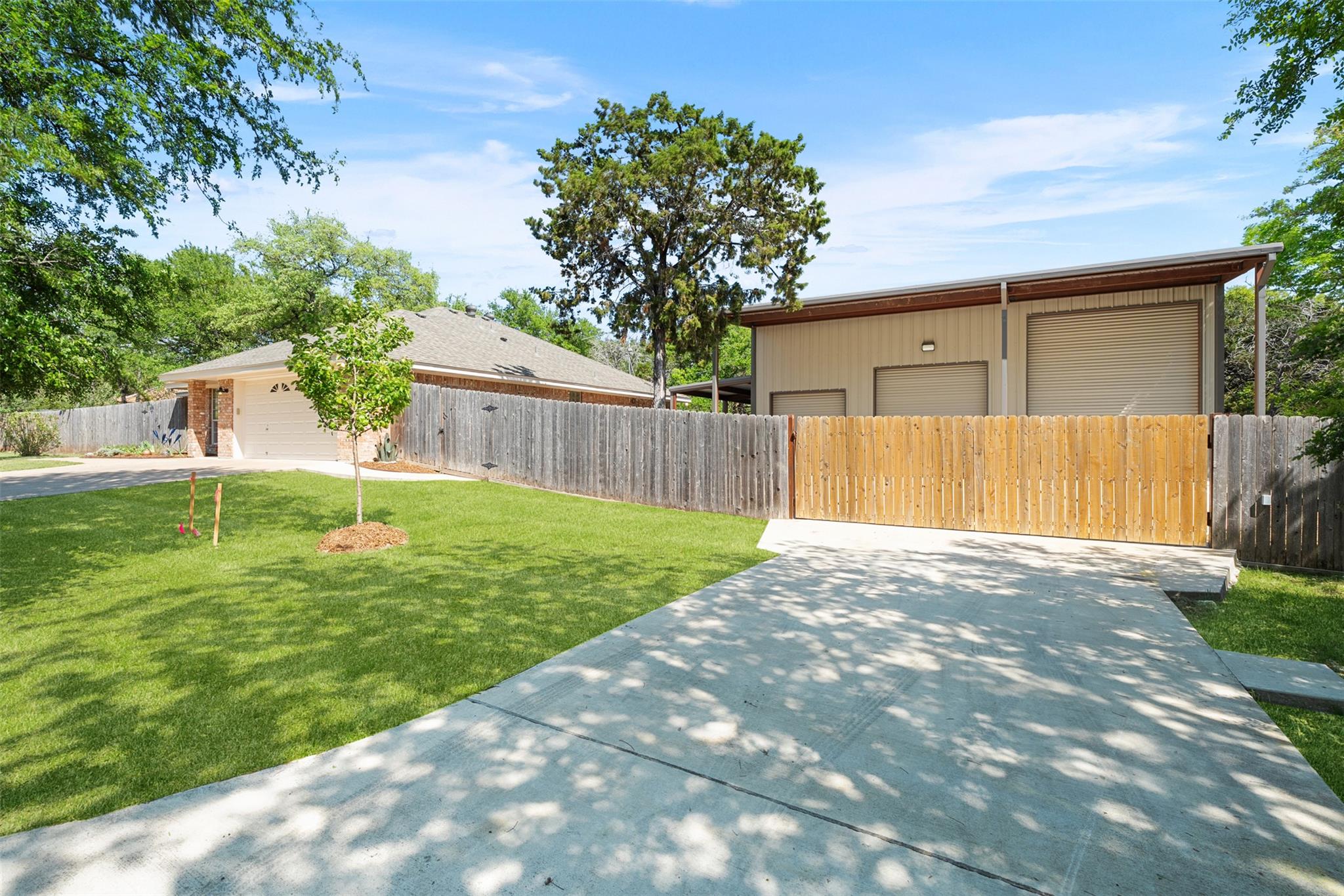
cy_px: 448
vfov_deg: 70.4
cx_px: 672
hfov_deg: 93.3
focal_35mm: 17
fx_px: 635
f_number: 10
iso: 200
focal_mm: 17
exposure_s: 1/25
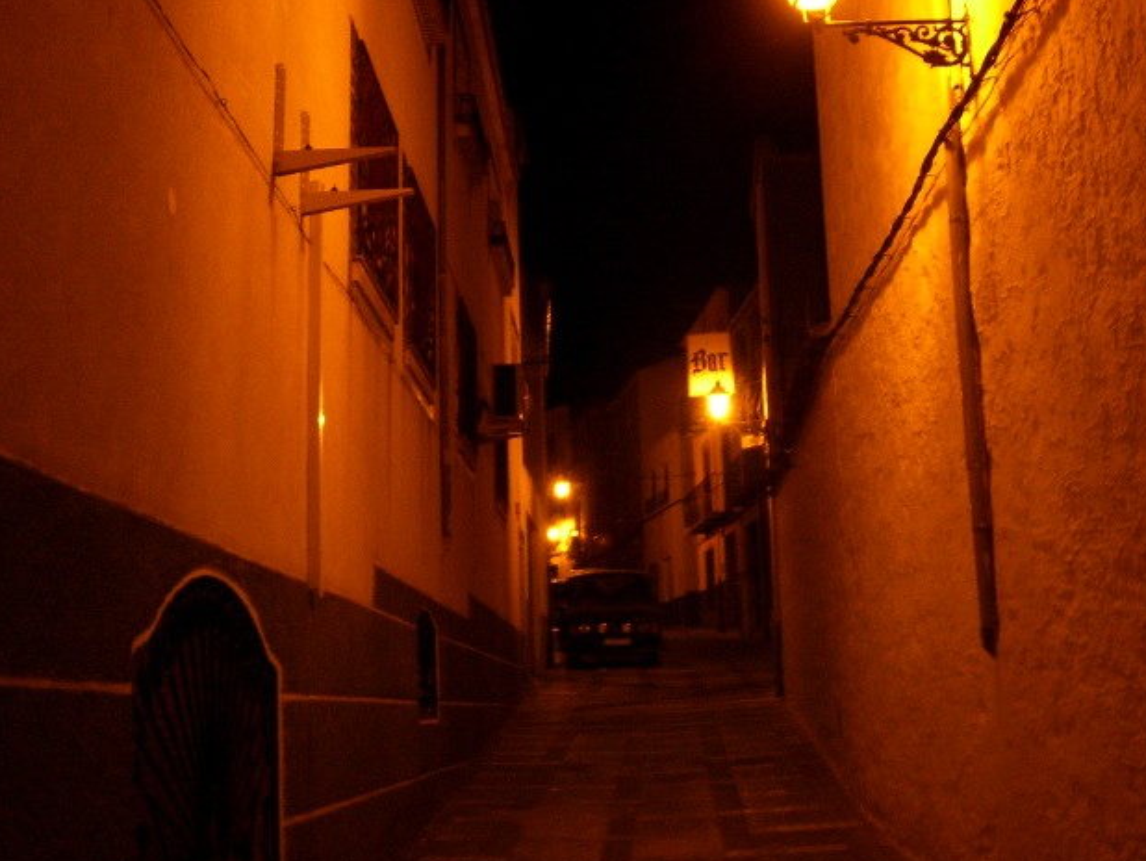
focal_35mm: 44
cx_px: 636
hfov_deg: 42.9
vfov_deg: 32.9
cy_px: 432
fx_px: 1457
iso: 160
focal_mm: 5.6
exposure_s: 1/8
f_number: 2.7
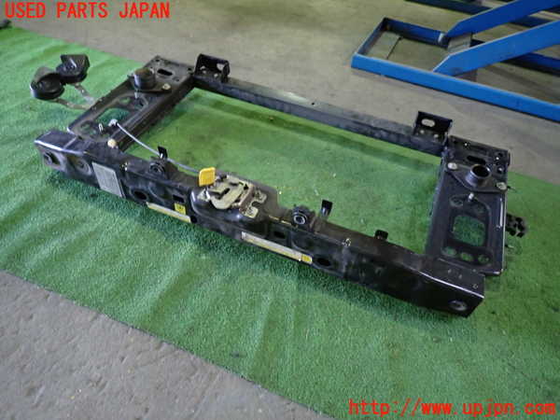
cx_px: 280
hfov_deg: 69.4
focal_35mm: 25
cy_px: 210
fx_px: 404
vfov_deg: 54.9
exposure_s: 1/30
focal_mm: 4.5
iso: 400
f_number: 2
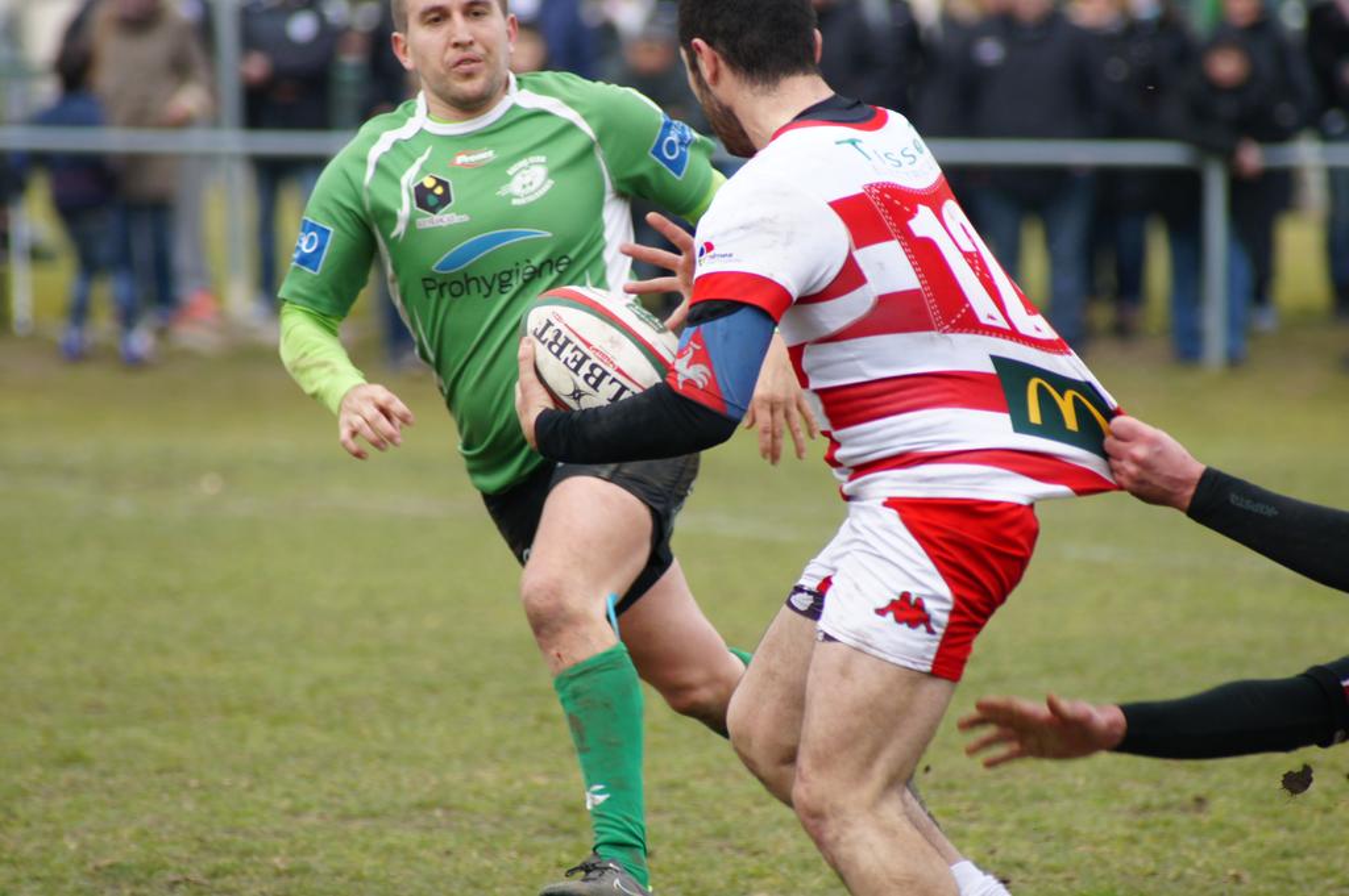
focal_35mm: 450
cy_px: 448
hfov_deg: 4.6
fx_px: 16849
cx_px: 674
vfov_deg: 3.1
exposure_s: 1/800
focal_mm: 300
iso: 400
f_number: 5.6
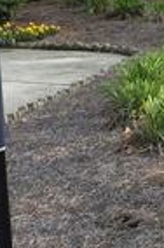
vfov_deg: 13.8
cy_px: 124
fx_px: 1023
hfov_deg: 9.0
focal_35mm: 149
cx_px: 236
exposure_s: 1/176
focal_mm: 4.15
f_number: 2.2
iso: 32
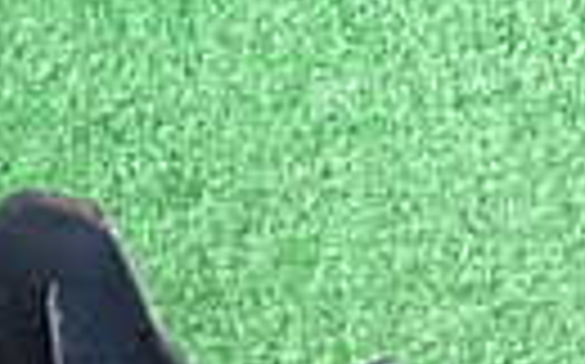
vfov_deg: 10.0
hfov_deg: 16.4
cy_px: 706
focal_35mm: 122
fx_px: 1943
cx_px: -135
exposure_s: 1/30
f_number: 2.8
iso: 250
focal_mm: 4.5
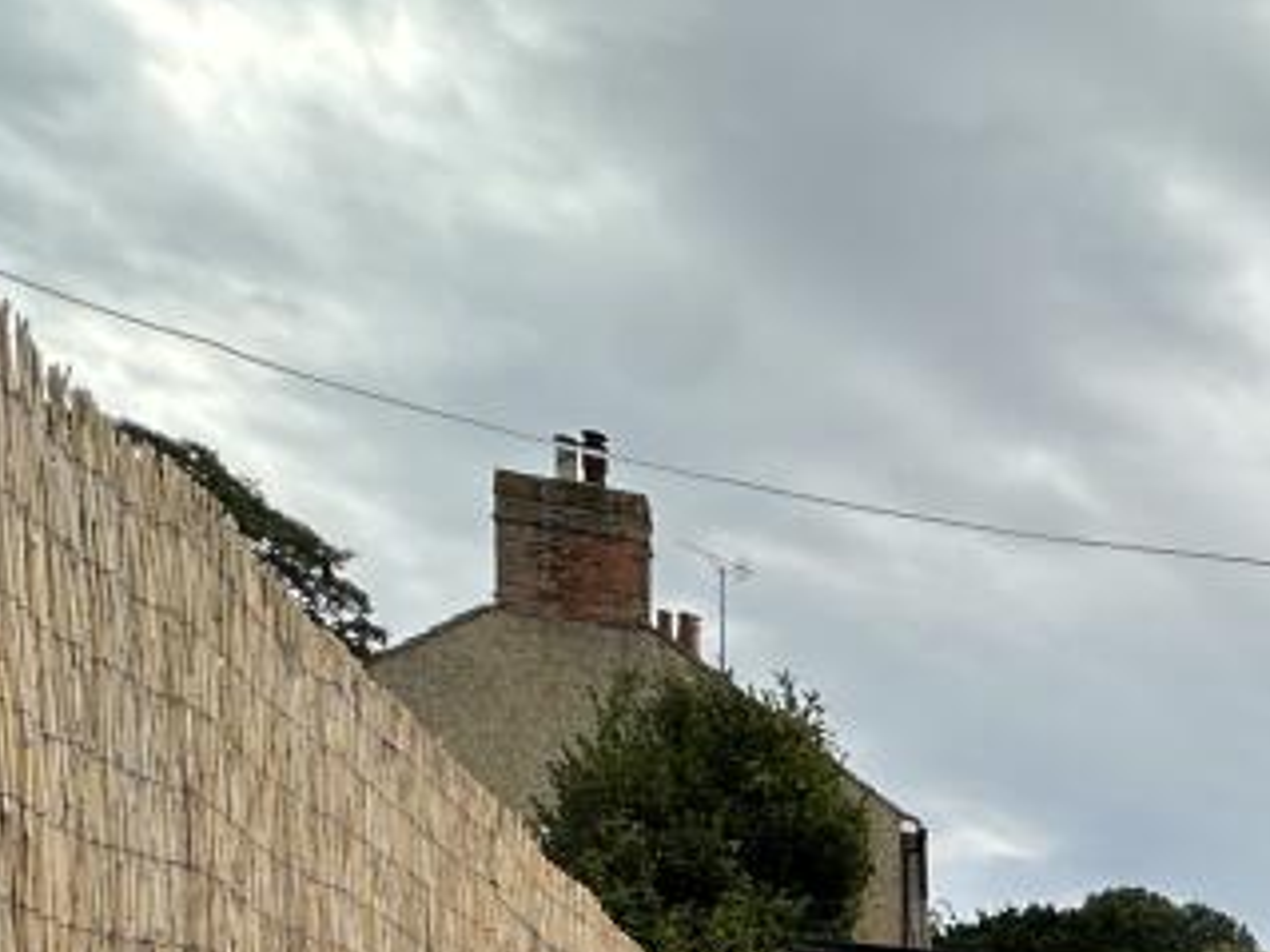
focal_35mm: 45
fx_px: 1650
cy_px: 1386
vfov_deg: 25.3
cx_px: 1557
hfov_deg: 33.5
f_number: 2.2
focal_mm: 2.22
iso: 40
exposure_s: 1/682
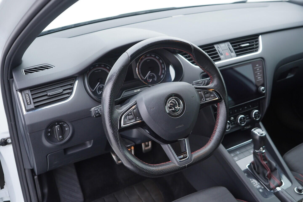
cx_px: 152
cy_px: 101
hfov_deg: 53.1
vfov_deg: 36.9
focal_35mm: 36
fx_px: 303
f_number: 2.8
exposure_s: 1/40
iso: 200
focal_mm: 24
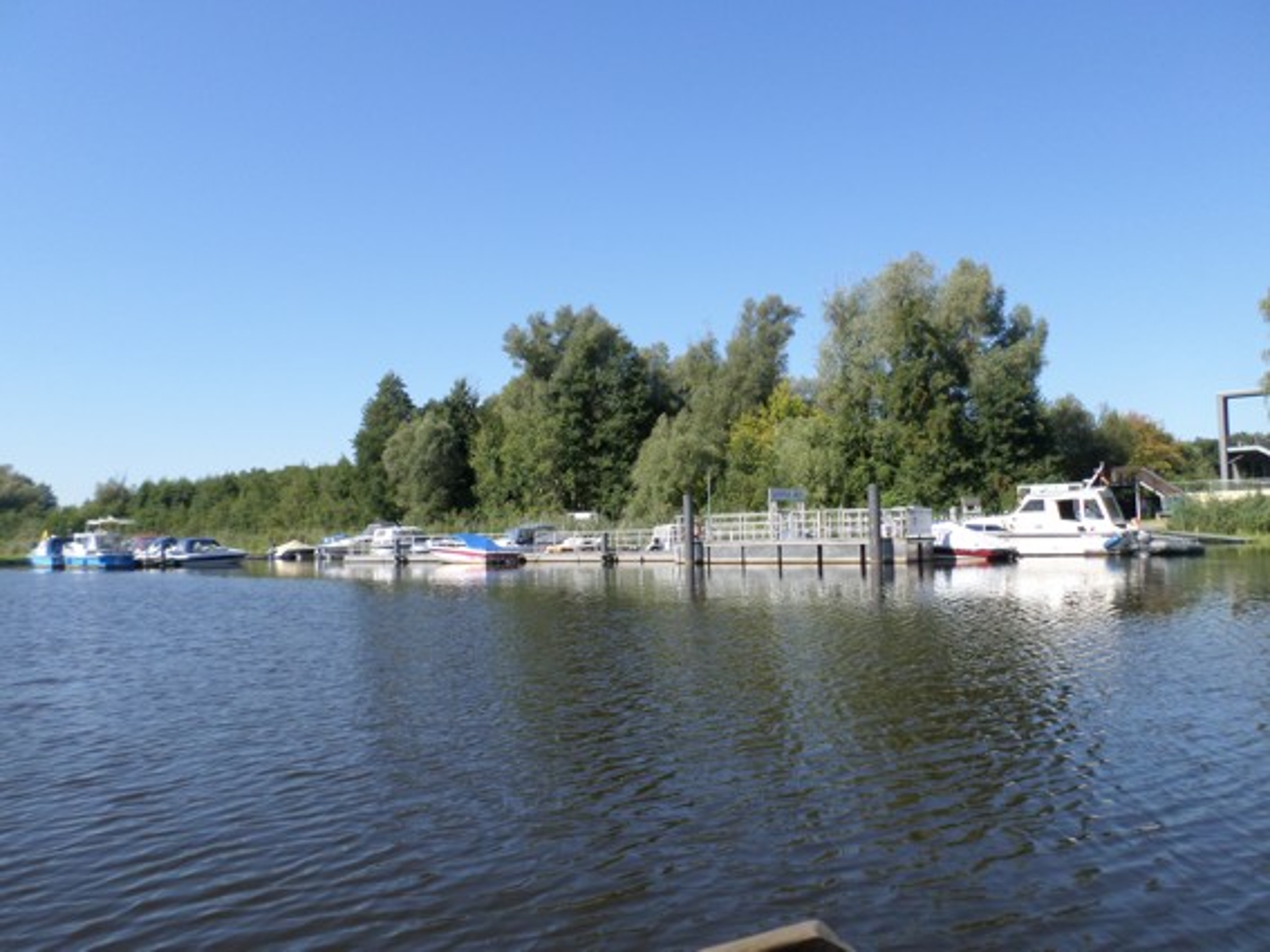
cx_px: 635
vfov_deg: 54.9
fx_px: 917
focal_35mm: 25
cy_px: 476
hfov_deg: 69.4
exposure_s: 1/1000
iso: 80
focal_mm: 4.5
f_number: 2.5
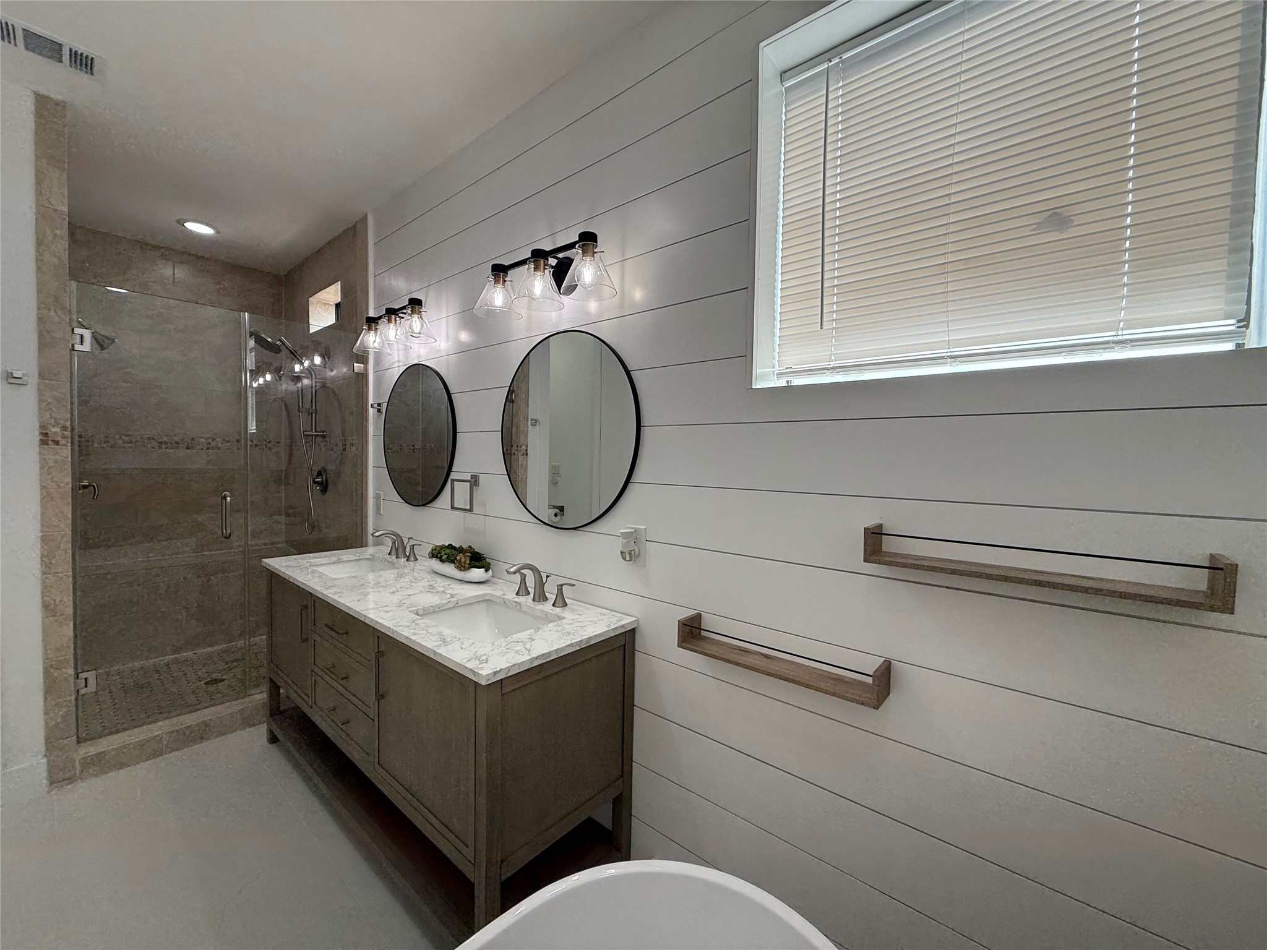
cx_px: 634
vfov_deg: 85.7
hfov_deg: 102.1
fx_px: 512
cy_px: 475
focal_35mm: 14
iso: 64
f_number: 2.2
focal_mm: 2.22
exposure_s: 1/326
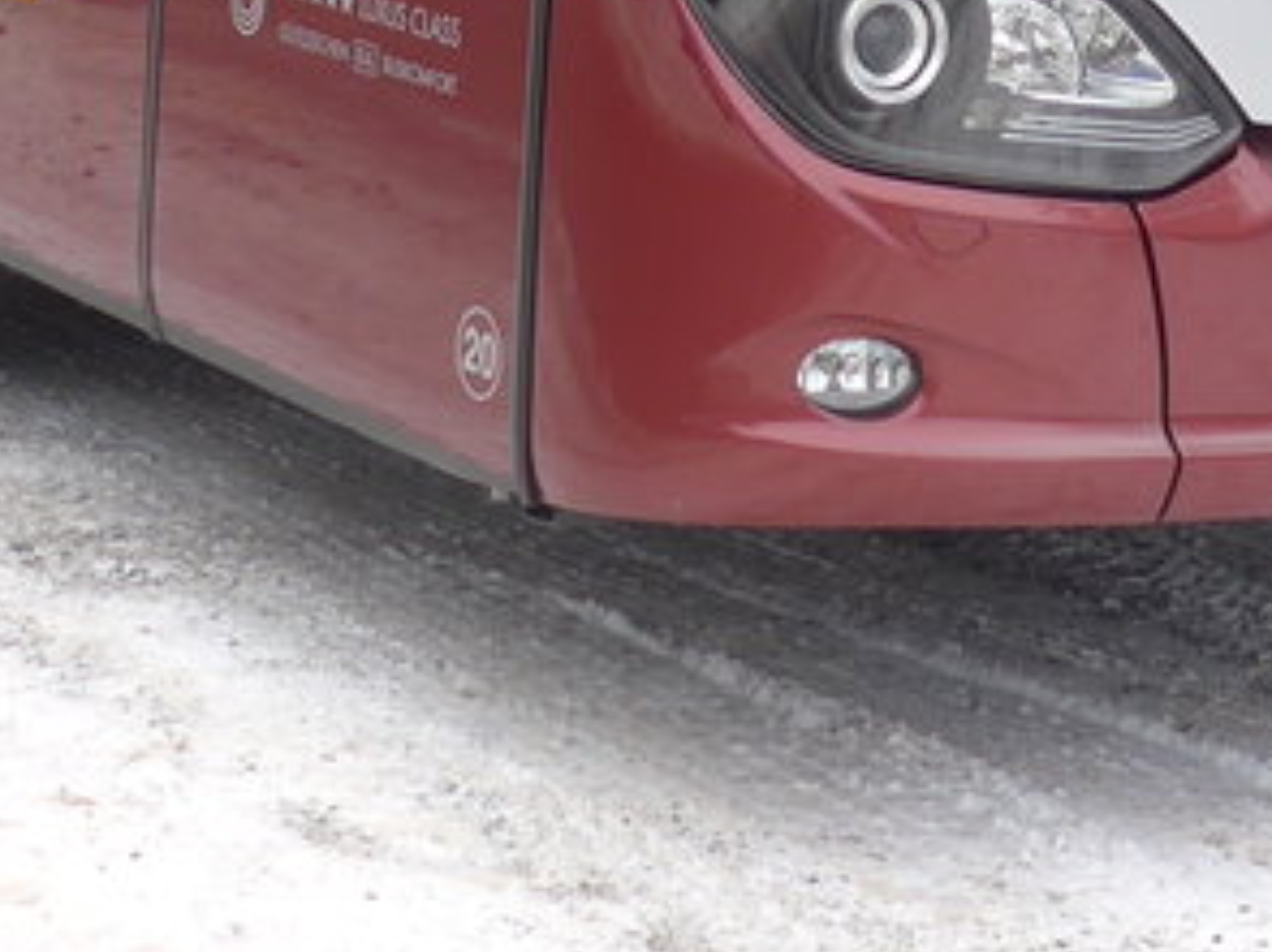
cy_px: -918
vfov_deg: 11.4
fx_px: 4334
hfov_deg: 16.6
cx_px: 888
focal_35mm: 118
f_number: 2.8
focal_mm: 6
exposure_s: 1/200
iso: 80
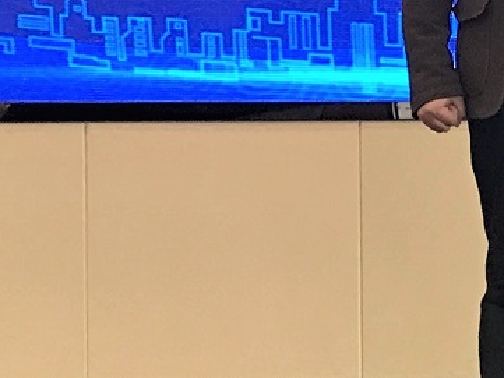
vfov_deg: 9.6
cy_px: 73
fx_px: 2258
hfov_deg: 10.4
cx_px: 1321
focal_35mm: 155
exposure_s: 1/33
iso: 25
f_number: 1.8
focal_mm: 3.99
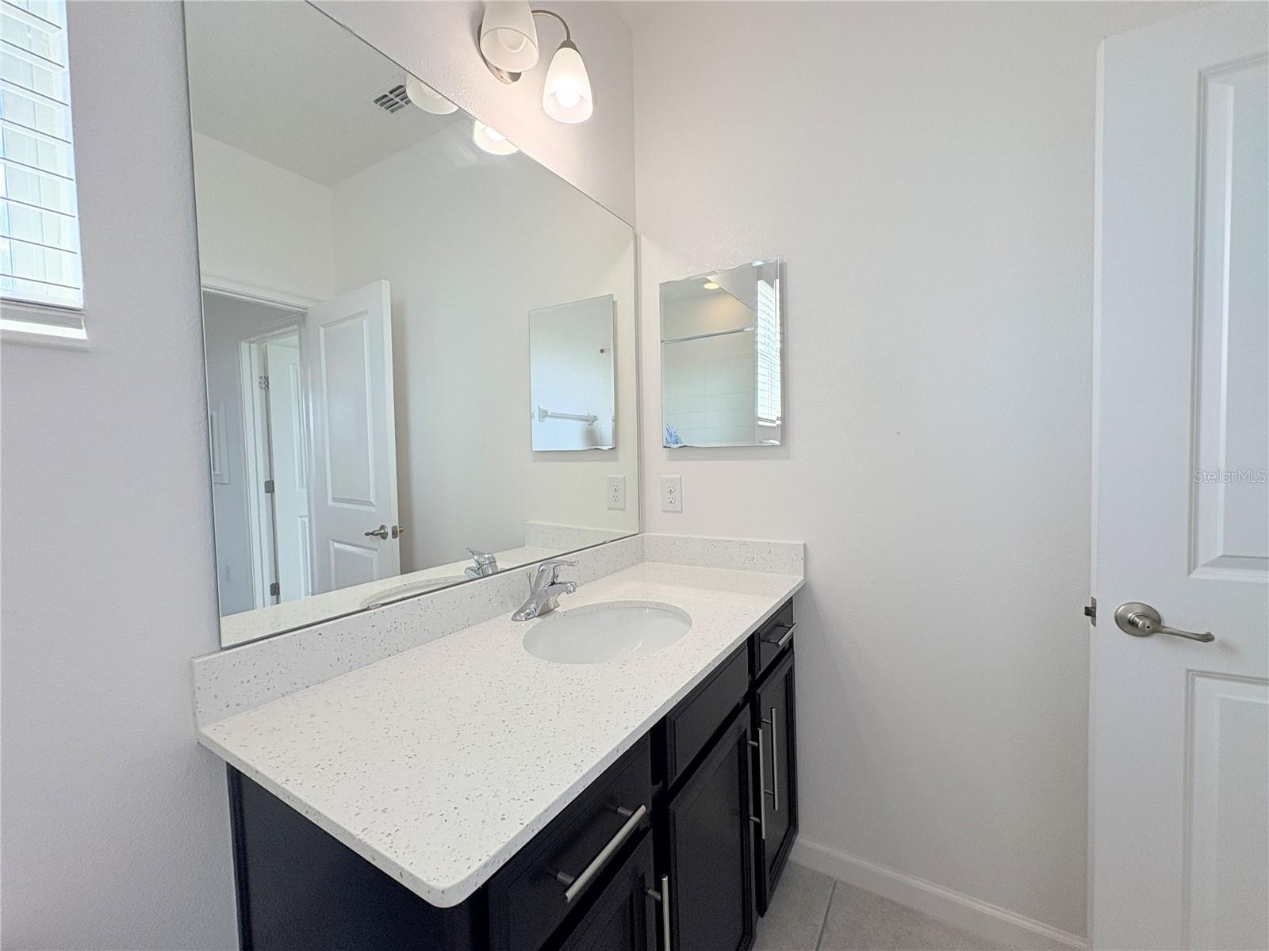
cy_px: 476
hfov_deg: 102.1
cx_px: 634
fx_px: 513
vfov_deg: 85.7
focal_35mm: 14
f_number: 2.2
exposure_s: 1/120
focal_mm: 2.22
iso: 80
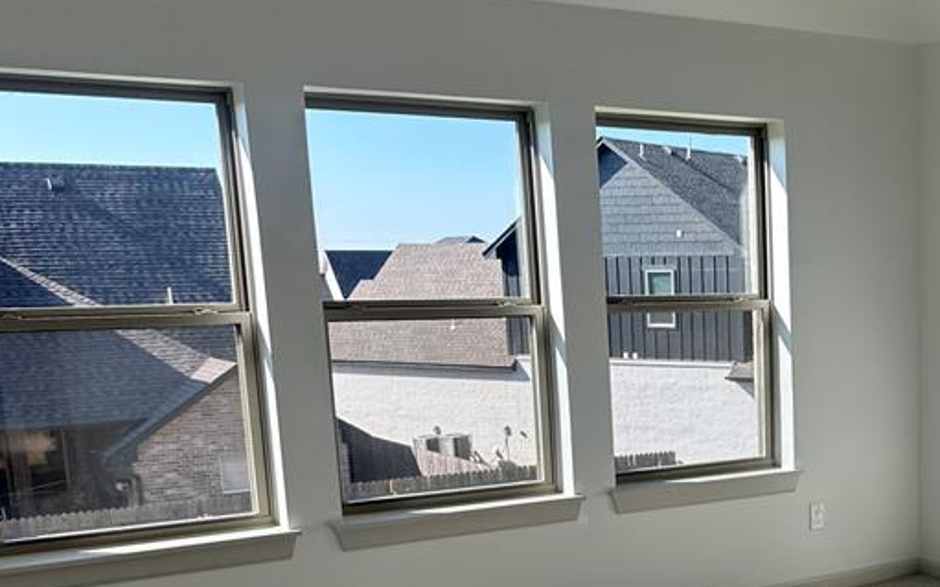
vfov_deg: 24.7
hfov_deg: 37.1
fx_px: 1306
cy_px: 510
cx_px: 843
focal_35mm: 51
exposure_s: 1/927
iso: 80
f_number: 1.78
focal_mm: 6.86
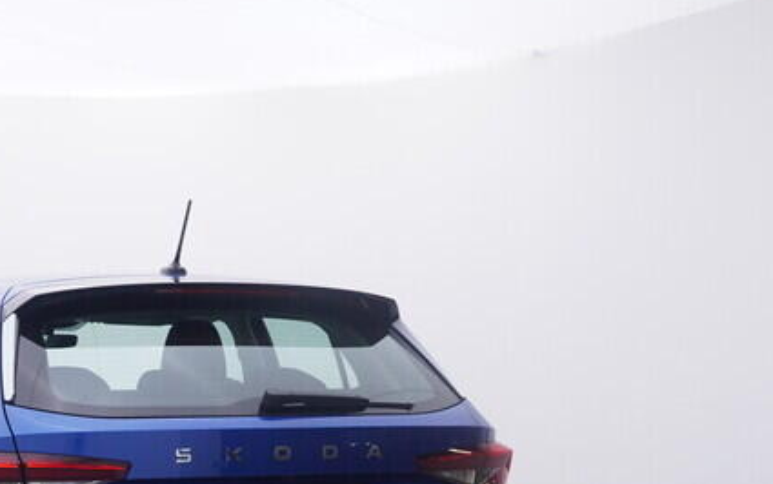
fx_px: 1164
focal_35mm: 55
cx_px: 64
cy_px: 493
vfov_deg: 22.5
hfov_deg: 34.5
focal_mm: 15
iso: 200
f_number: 5
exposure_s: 1/80
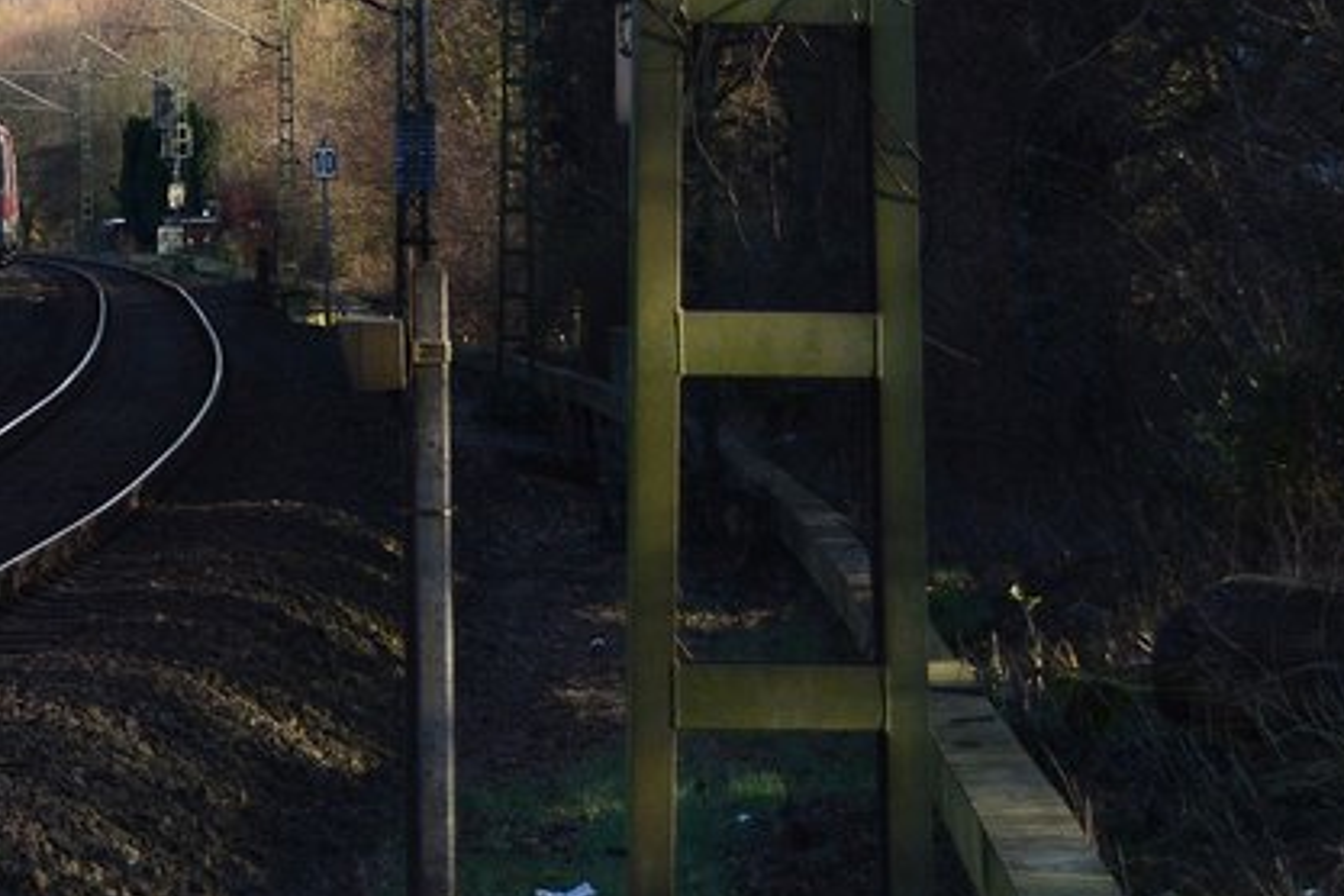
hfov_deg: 12.1
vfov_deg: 8.3
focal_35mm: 164
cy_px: -274
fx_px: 6122
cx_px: -545
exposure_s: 1/640
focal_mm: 38
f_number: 5
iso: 400
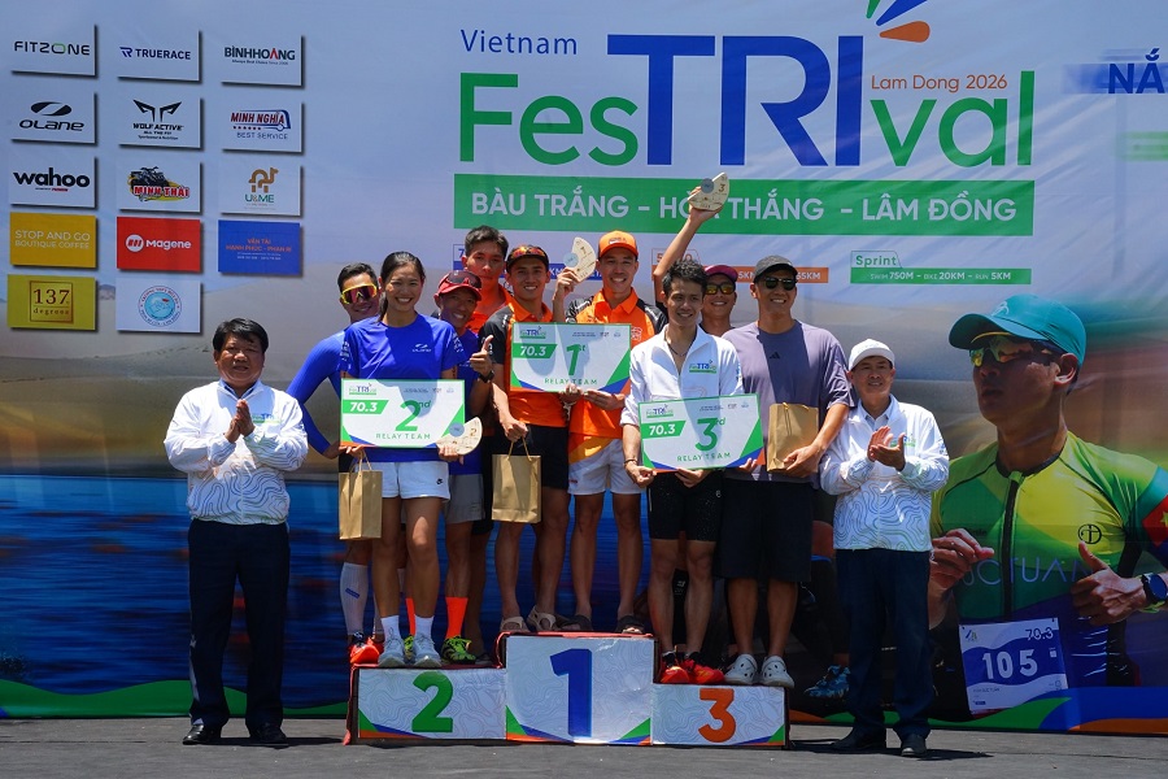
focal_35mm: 78
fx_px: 2530
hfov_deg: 26.0
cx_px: 584
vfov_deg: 17.5
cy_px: 390
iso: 1250
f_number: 16
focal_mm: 78
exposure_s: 1/500
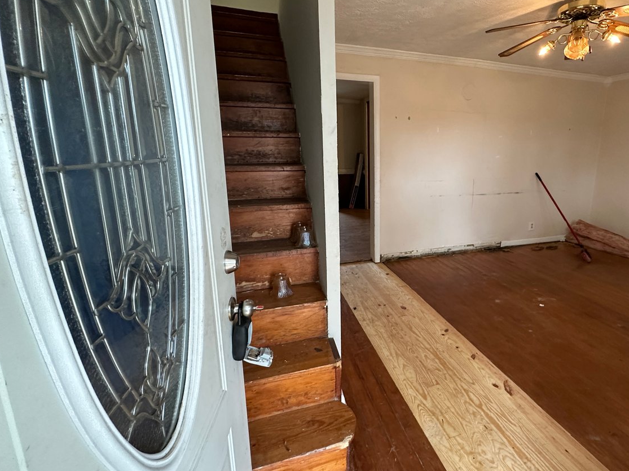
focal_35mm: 19
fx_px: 345
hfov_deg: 83.0
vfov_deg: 68.6
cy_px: 221
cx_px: 393
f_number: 2.2
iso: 320
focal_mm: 2.22
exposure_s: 1/60
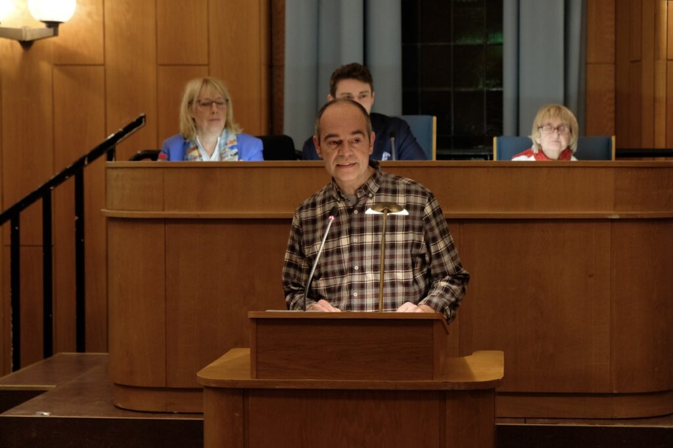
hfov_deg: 24.5
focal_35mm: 83
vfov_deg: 16.4
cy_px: 224
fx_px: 1551
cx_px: 336
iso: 2000
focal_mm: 55
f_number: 4
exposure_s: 1/85
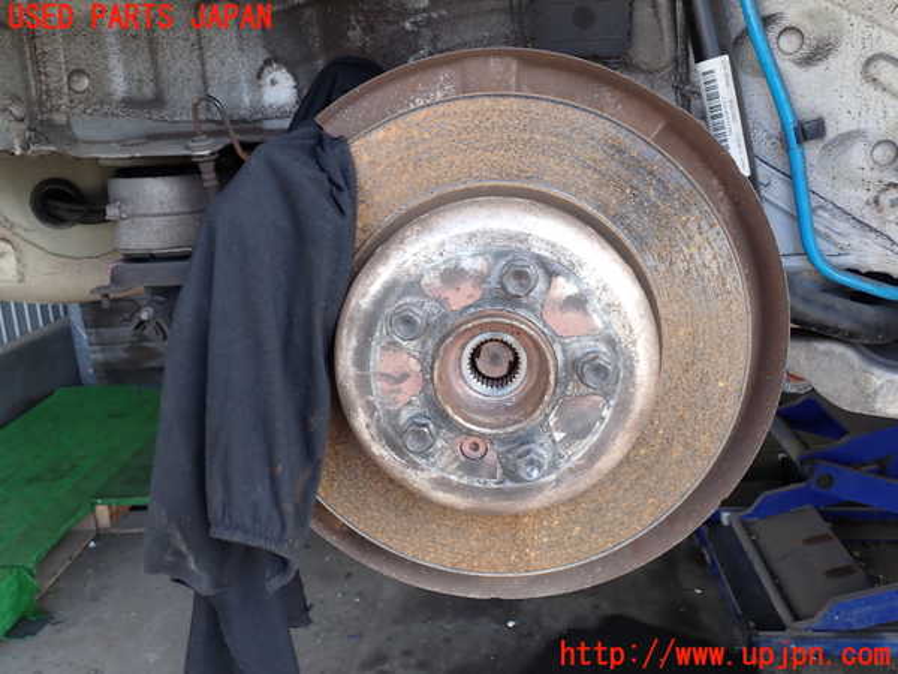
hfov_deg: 60.0
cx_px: 449
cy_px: 337
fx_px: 778
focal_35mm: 30
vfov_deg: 46.8
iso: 100
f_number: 3.2
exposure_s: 1/80
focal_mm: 5.4
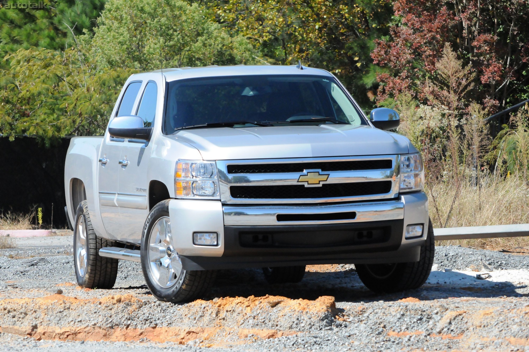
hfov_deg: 10.2
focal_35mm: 202
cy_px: 176
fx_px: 2972
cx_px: 264
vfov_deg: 6.8
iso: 2000
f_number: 10
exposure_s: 1/3200
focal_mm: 135
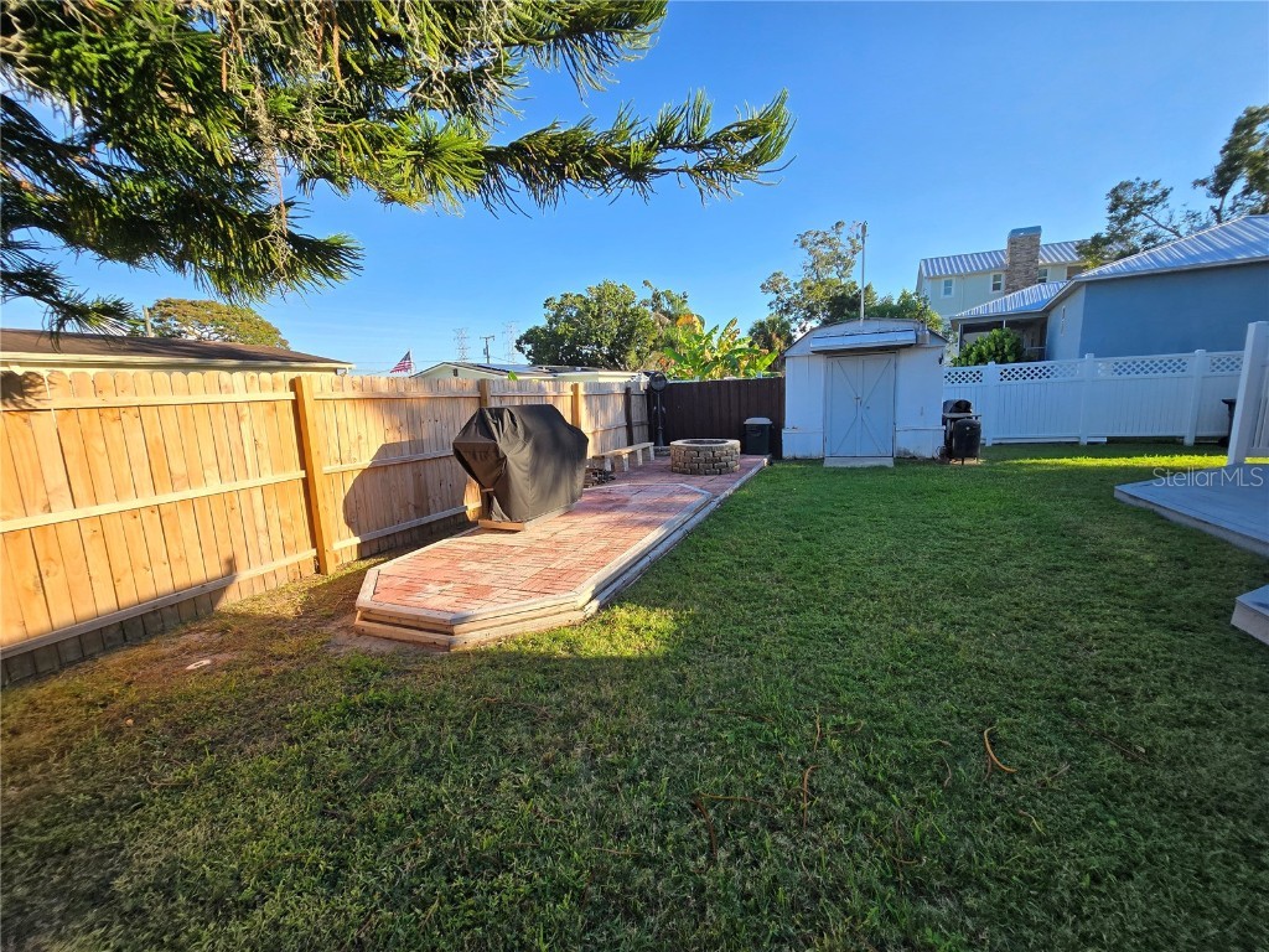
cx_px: 634
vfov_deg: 89.9
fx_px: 477
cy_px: 476
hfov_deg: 106.2
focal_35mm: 13
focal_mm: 2.2
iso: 50
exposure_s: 1/1019
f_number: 2.2
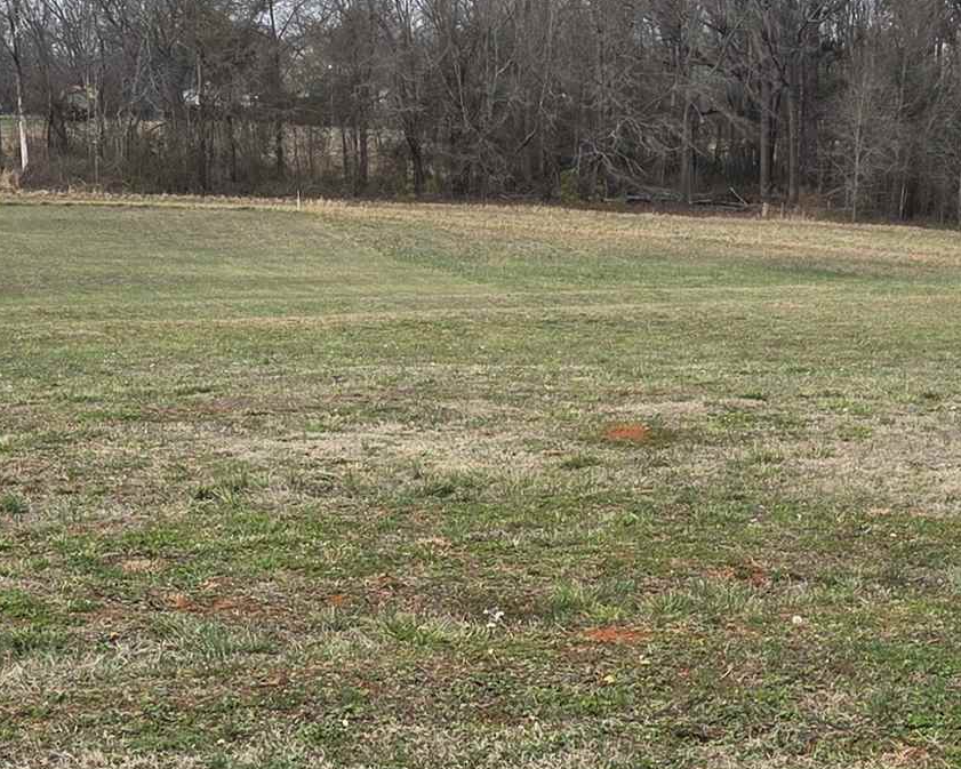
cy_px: 632
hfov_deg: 23.3
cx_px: 506
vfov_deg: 18.5
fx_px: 2333
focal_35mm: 82
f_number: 1.8
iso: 80
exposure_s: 1/2021
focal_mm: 5.4
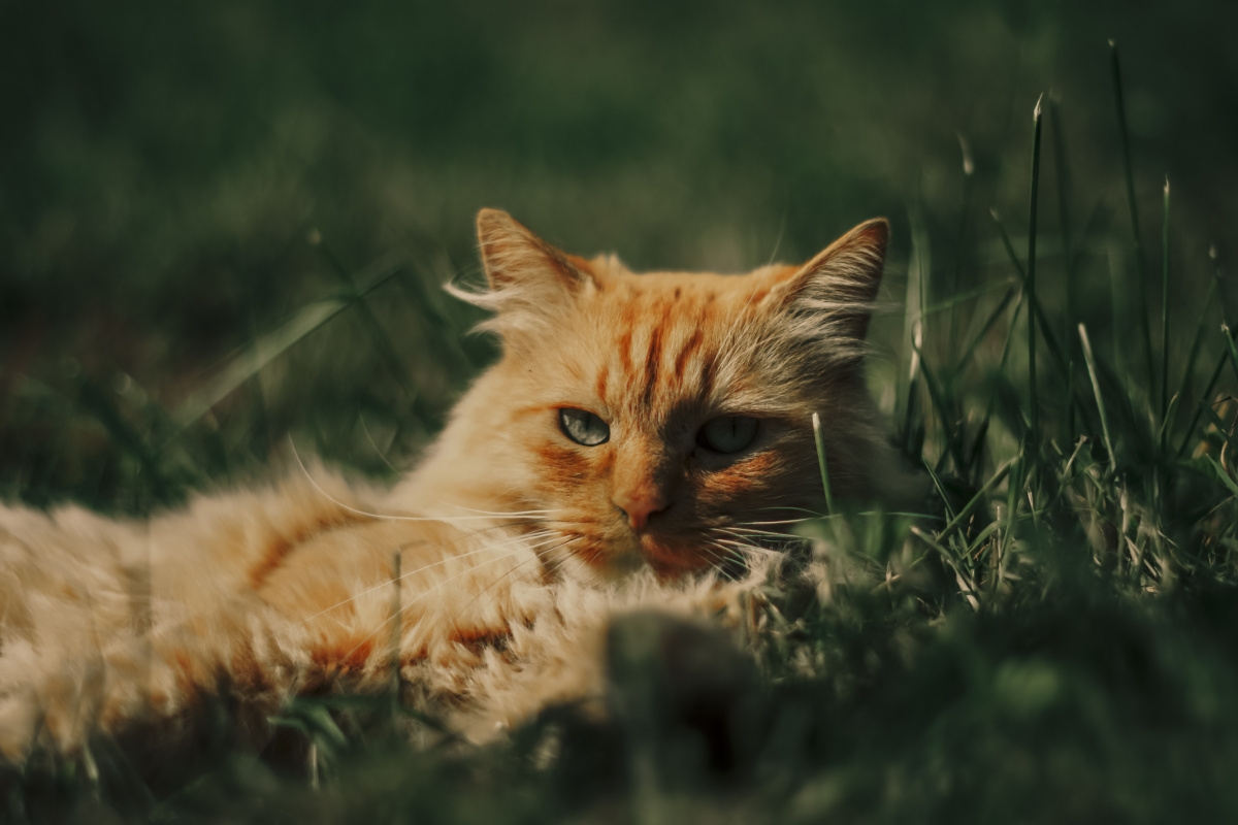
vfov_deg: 18.2
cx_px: 619
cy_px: 412
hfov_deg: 27.0
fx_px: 2579
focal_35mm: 75
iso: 100
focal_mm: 50
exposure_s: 1/4000
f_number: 1.4
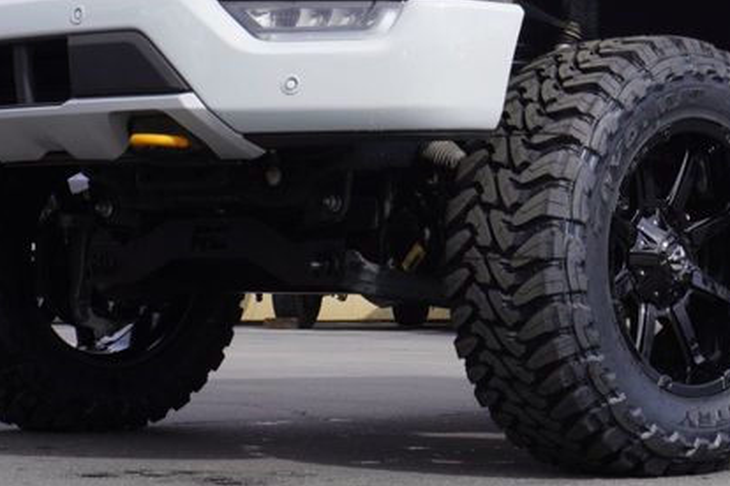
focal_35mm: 104
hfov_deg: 19.3
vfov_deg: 13.0
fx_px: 2109
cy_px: 23
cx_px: 644
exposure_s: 1/125
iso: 100
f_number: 11
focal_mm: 28
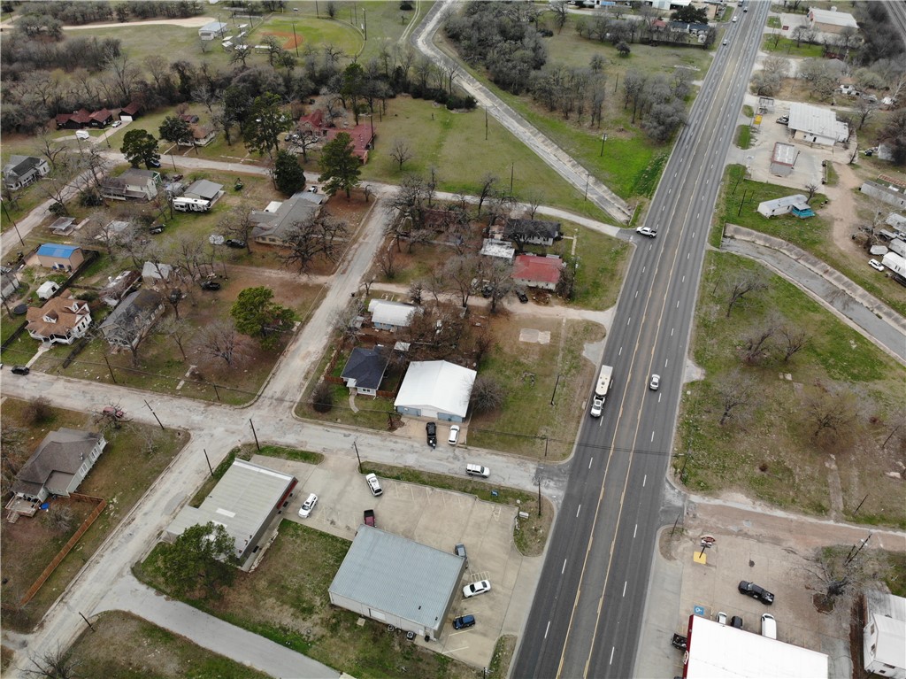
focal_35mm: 24
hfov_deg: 71.6
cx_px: 453
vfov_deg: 56.8
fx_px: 628
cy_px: 340
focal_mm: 4.5
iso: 127
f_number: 2.8
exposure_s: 1/121
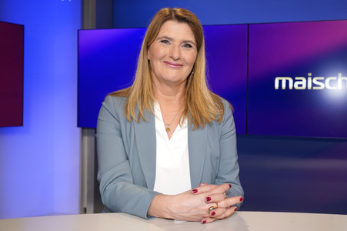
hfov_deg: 53.2
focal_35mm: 36
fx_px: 347
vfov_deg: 36.8
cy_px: 116
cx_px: 174
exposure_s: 1/125
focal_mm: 36
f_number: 4.5
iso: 1600
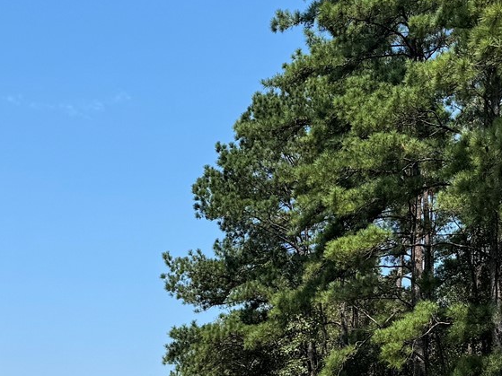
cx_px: 371
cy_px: 321
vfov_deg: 16.6
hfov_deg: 22.1
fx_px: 1276
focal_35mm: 88
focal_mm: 6.76
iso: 80
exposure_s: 1/3597
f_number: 1.78
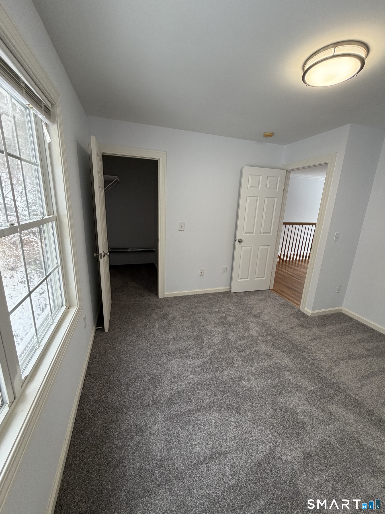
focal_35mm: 14
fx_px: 208
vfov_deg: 102.1
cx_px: 192
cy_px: 257
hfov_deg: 85.7
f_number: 2.2
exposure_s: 1/120
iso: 200
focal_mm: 2.22
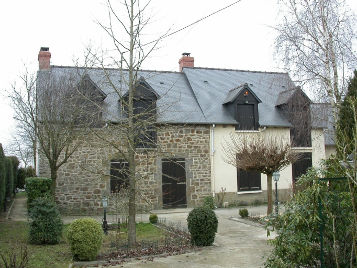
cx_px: 178
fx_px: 392
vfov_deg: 37.7
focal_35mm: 38
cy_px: 134
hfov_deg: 49.0
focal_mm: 7.85
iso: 100
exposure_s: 1/95.8
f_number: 4.2
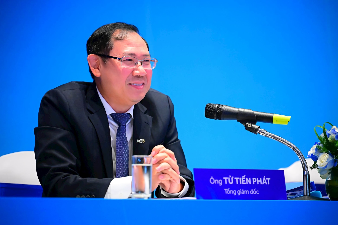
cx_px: 169
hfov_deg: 11.7
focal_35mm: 175
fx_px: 1643
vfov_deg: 7.8
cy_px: 112
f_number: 2.8
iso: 10000
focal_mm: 175
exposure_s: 1/640
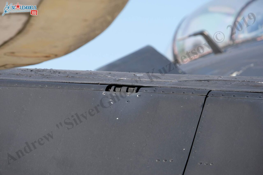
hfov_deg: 6.0
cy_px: 88
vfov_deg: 4.0
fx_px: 2520
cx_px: 132
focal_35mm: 345
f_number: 9
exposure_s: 1/180
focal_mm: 230
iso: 250
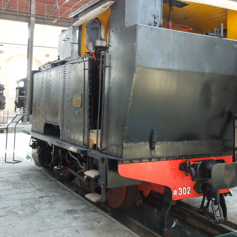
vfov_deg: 39.3
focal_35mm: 42
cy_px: 71
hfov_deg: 39.6
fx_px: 325
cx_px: 154
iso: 250
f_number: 3.3
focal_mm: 4.5
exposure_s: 1/30
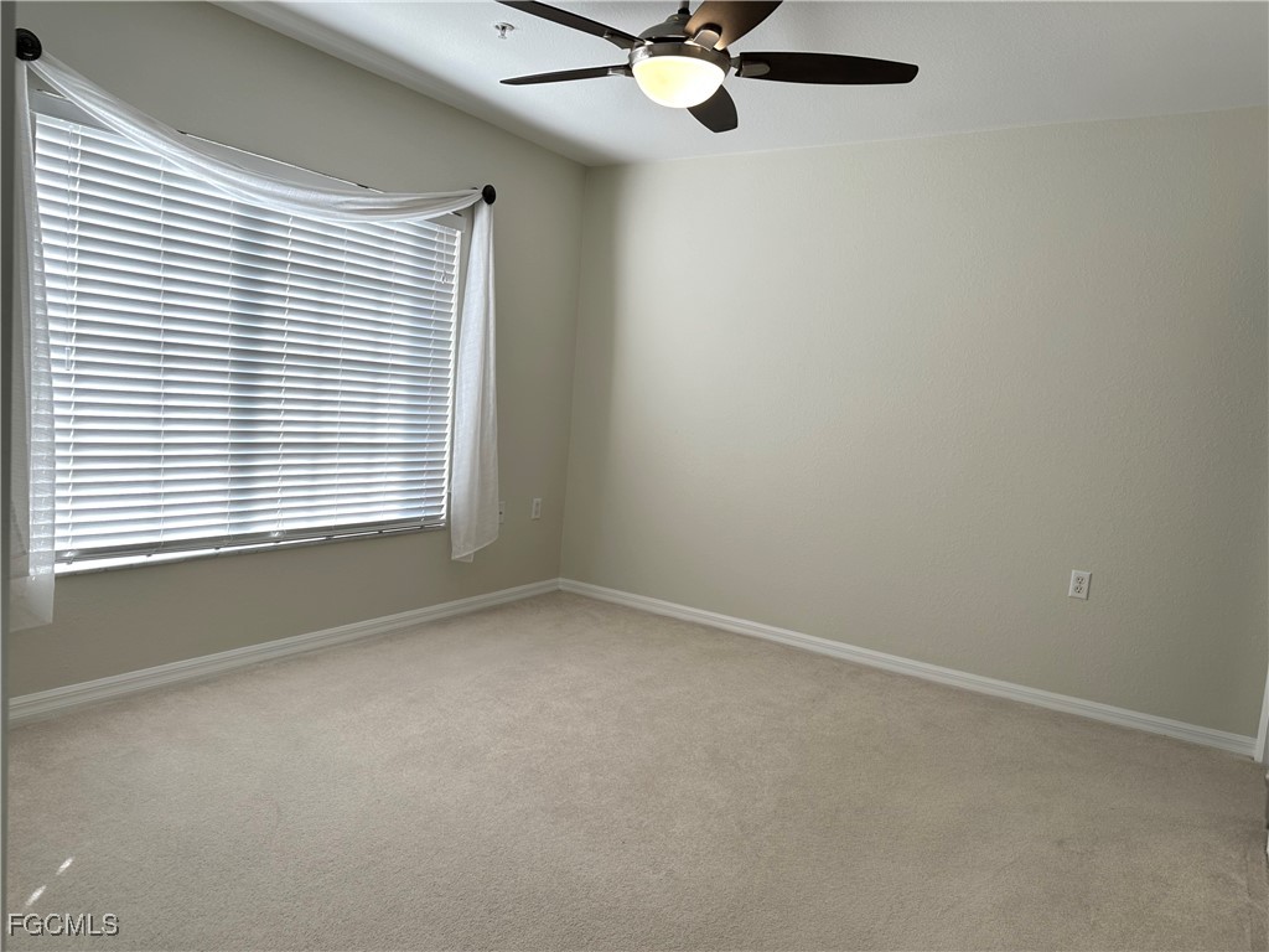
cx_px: 634
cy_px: 476
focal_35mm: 24
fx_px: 880
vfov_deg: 56.8
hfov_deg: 71.6
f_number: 1.78
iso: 64
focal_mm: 6.86
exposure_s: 1/222
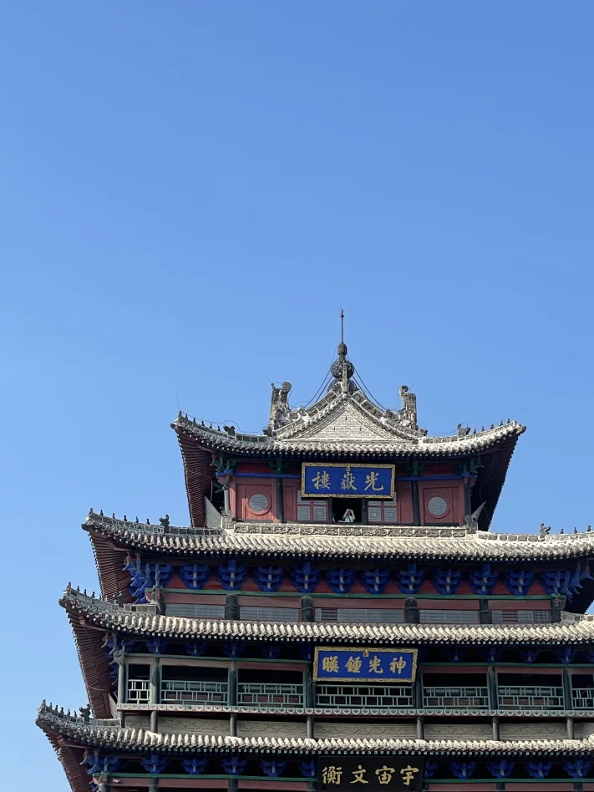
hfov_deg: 18.6
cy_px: 510
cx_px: 384
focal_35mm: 79
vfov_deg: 24.6
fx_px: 1807
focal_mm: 6
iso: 25
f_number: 2
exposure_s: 1/959
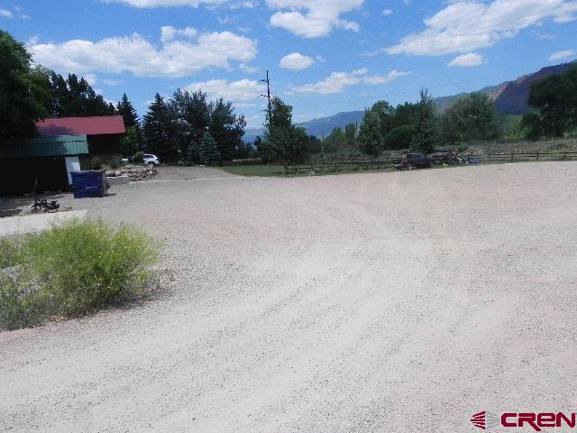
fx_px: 433
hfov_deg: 67.3
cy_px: 216
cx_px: 288
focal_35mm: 26
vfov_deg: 53.1
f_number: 8
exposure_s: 1/476
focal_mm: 4.6
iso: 160
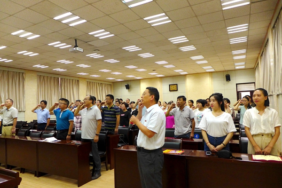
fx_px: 188
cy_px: 94
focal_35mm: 24
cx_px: 141
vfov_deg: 53.1
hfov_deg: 73.7
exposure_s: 1/125
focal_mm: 4.7
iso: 400
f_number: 2
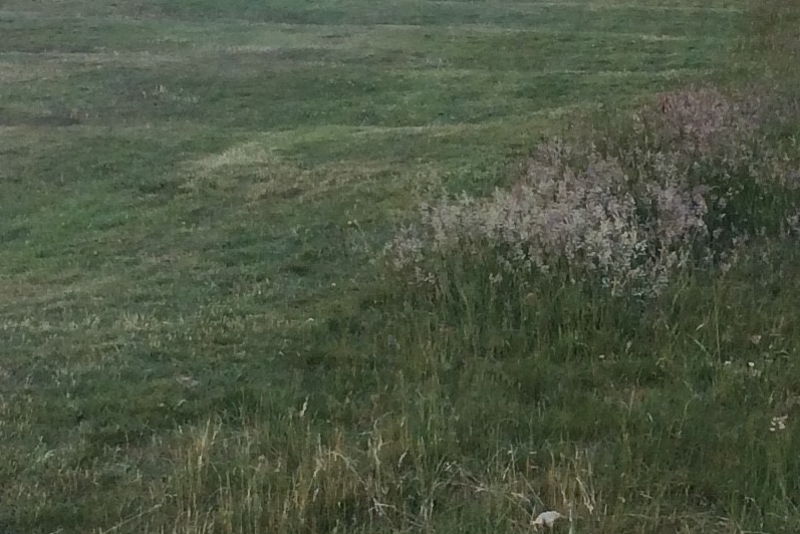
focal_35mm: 108
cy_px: 41
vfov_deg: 12.6
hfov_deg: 18.8
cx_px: 566
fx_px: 2401
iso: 32
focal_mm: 3.3
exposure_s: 1/433
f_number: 2.4
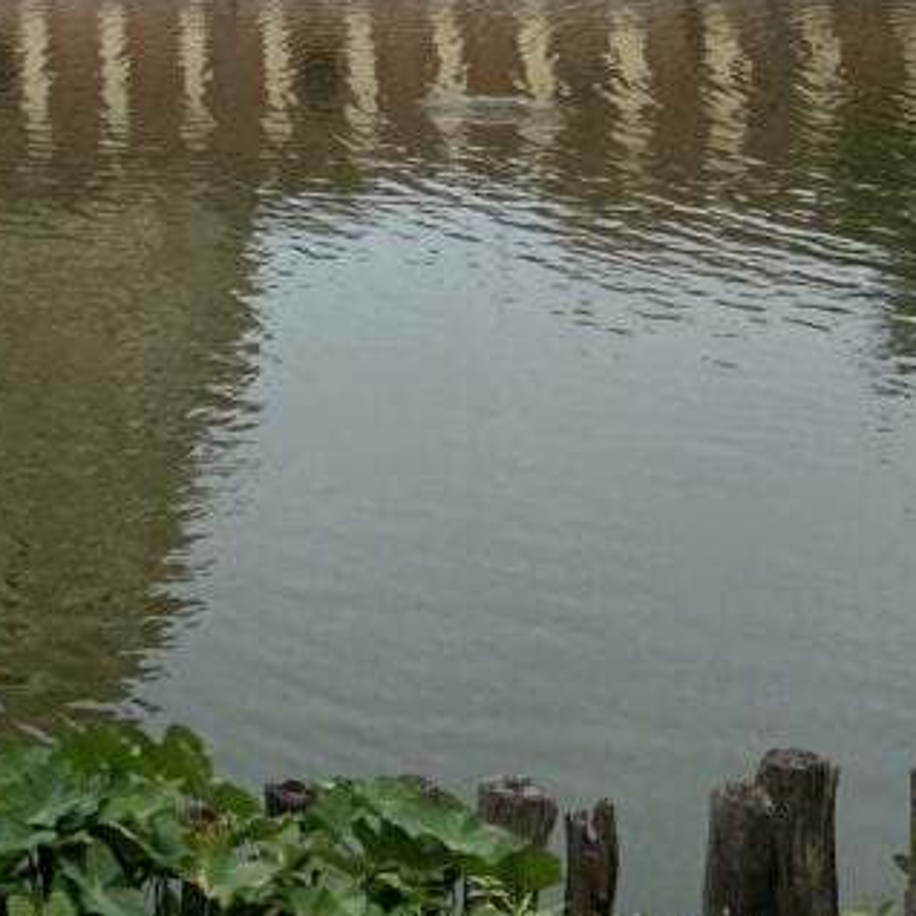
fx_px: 2215
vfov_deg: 20.2
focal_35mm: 74
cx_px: -133
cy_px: -446
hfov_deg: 21.9
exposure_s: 1/5495
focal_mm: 4.25
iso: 32
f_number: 1.8
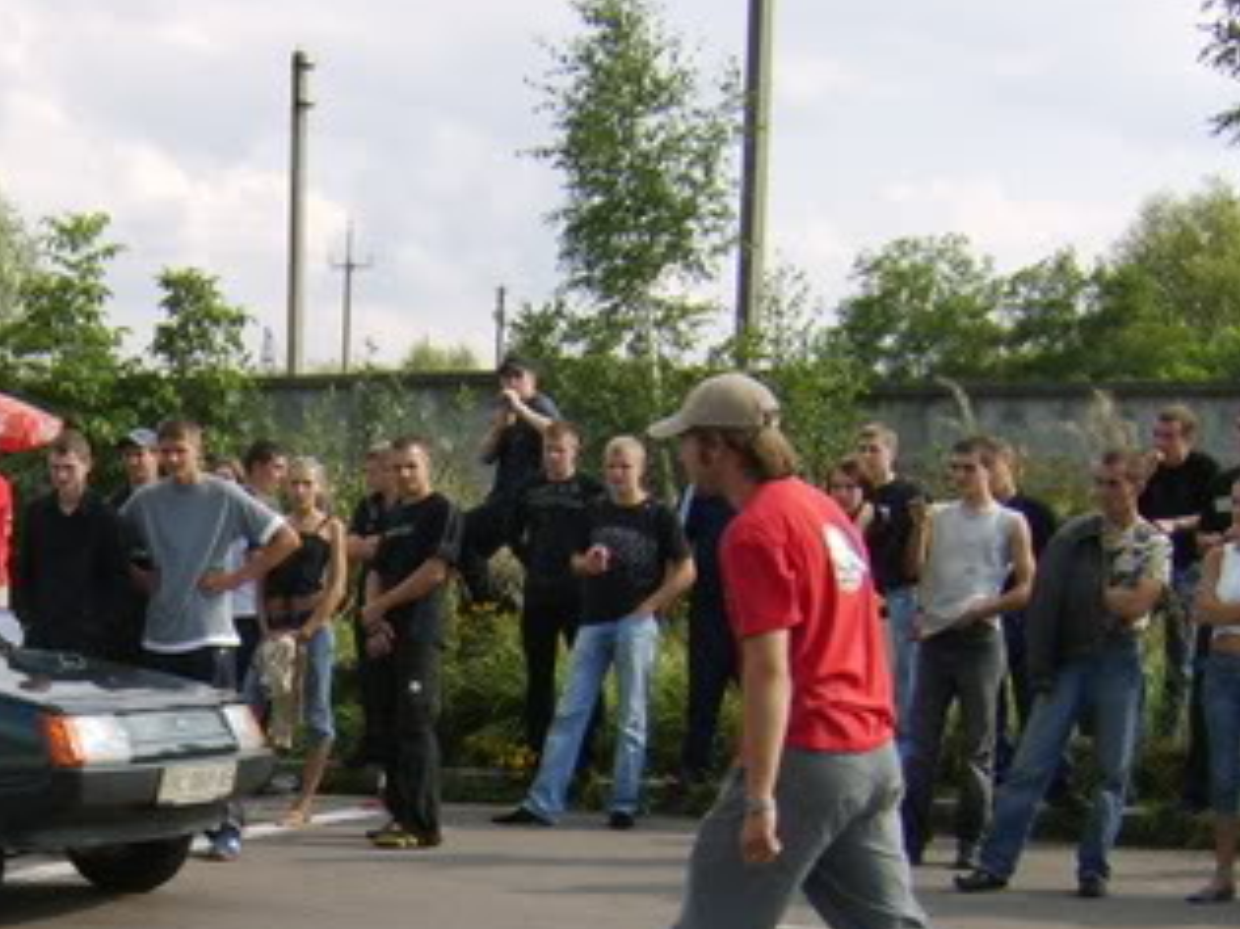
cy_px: 768
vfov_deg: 22.9
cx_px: 51
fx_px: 2256
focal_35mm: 63
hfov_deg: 29.1
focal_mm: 8.13
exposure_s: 1/272
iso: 71
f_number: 5.6
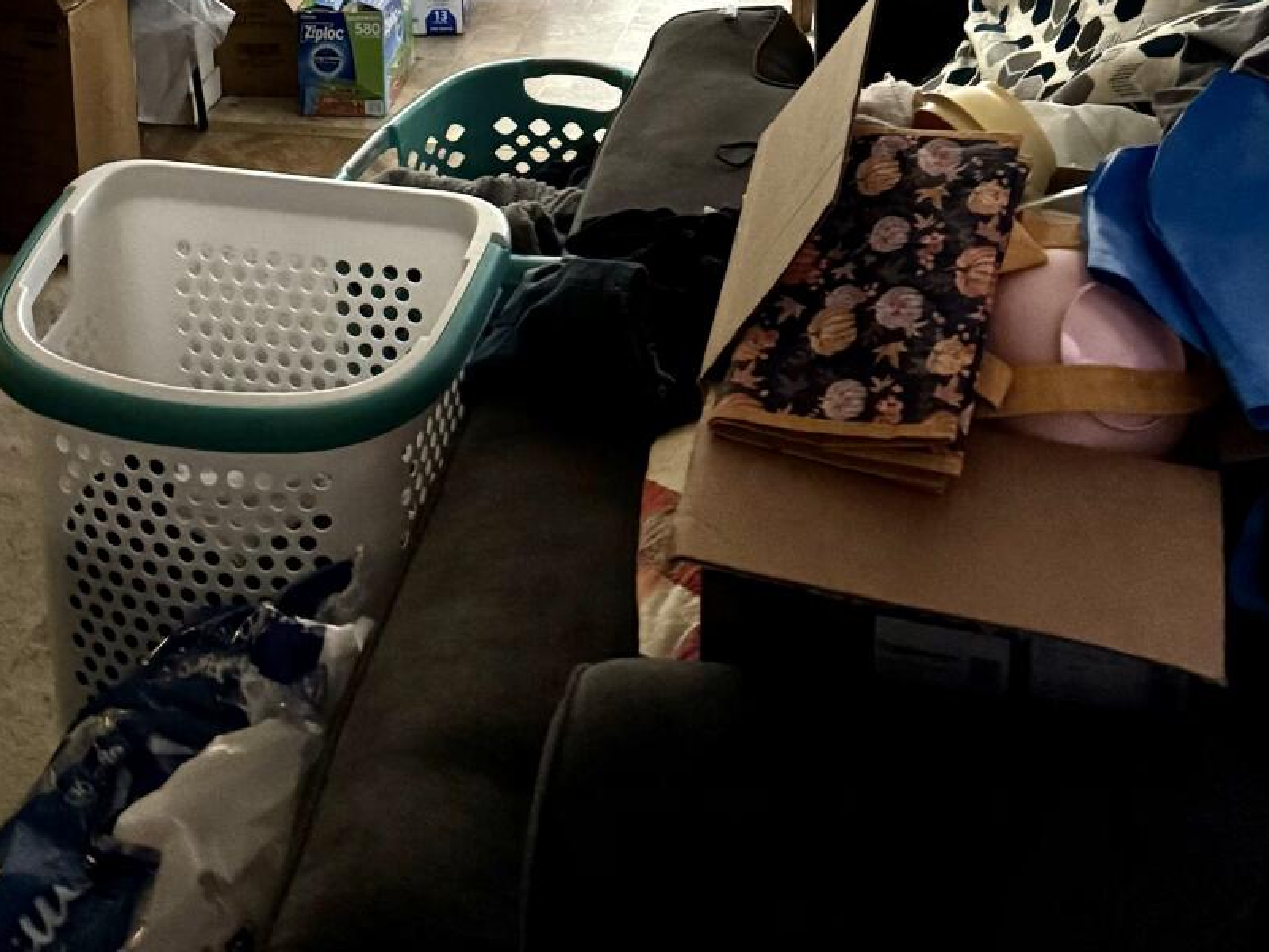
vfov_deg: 19.9
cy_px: -609
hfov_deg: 32.0
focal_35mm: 60
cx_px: 473
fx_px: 2200
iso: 800
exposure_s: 1/60
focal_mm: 6.76
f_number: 1.78
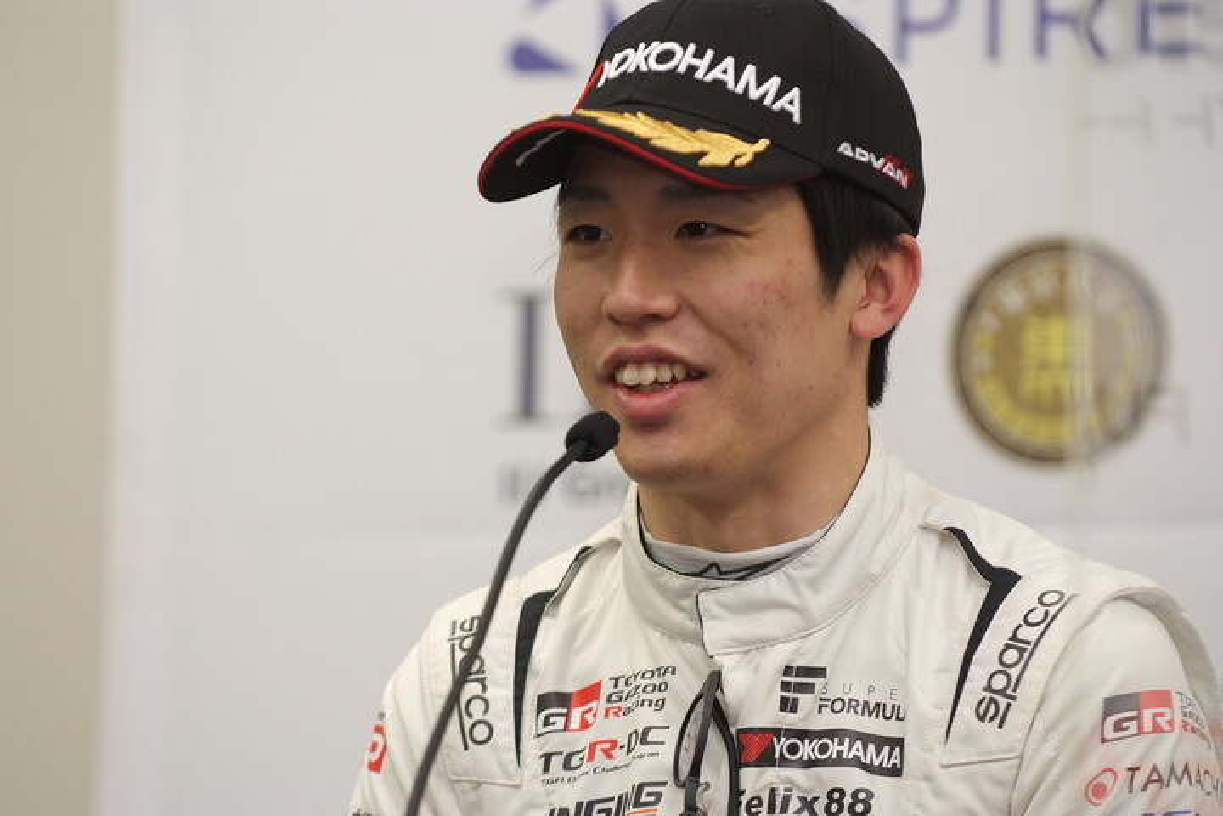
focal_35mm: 210
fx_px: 7134
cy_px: 408
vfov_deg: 6.5
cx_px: 612
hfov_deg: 9.8
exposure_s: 1/114
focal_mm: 140
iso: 400
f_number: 2.8
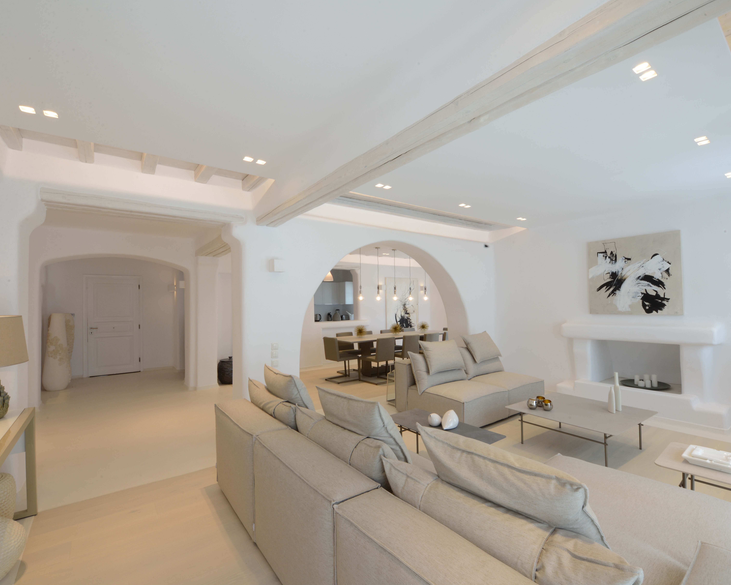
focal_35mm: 16
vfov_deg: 80.4
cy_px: 296
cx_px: 363
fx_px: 346
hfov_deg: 93.1
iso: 100
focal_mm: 14
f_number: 22
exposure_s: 1/1.3
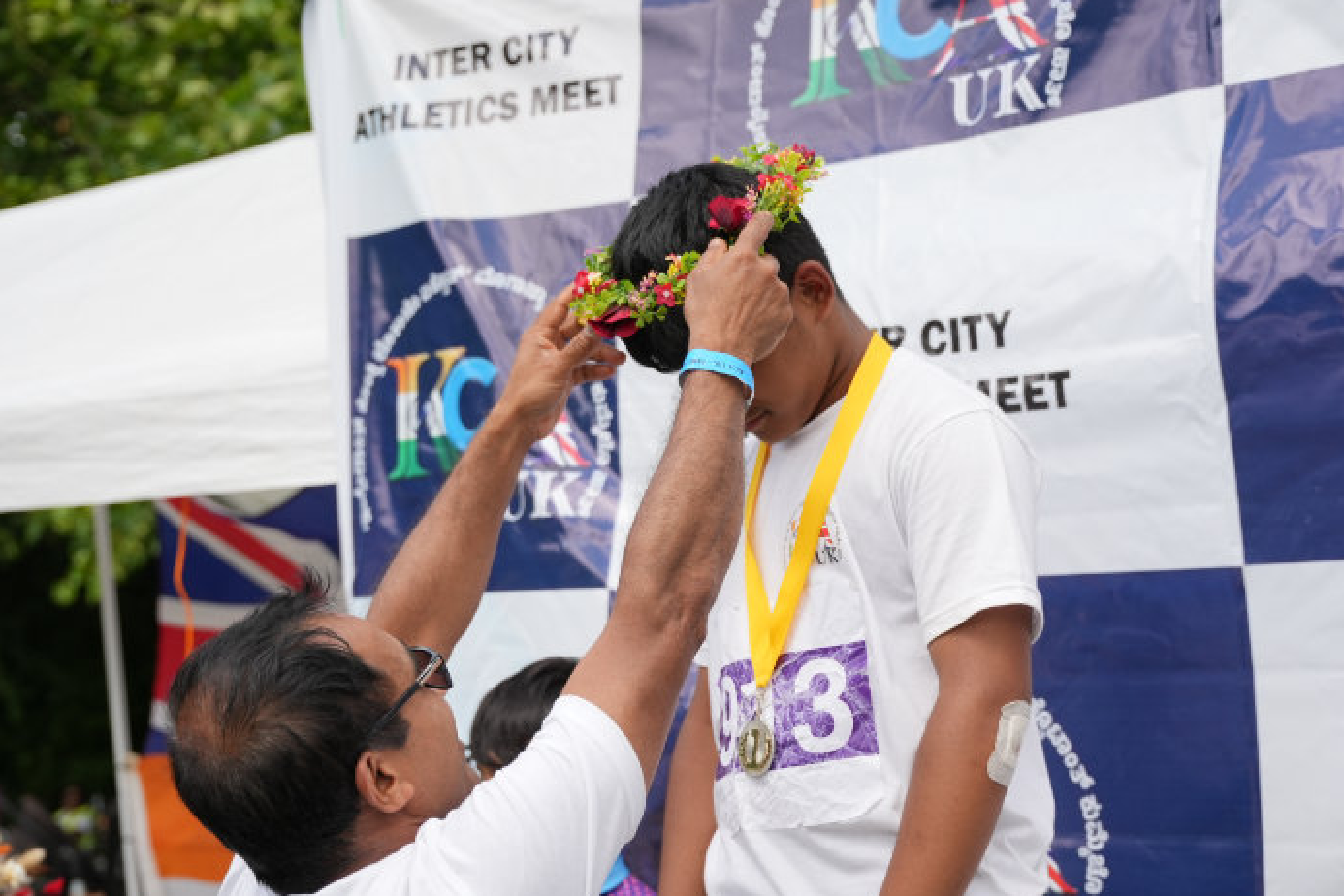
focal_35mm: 59
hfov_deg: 33.8
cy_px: 544
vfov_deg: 22.9
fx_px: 2208
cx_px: 785
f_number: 2.8
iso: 250
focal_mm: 40.1
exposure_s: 1/2500
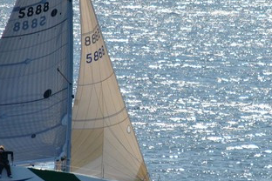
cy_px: 58
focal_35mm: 866
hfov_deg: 2.4
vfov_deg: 1.6
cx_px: 202
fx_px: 6543
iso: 200
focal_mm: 200
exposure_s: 1/1250
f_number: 5.6
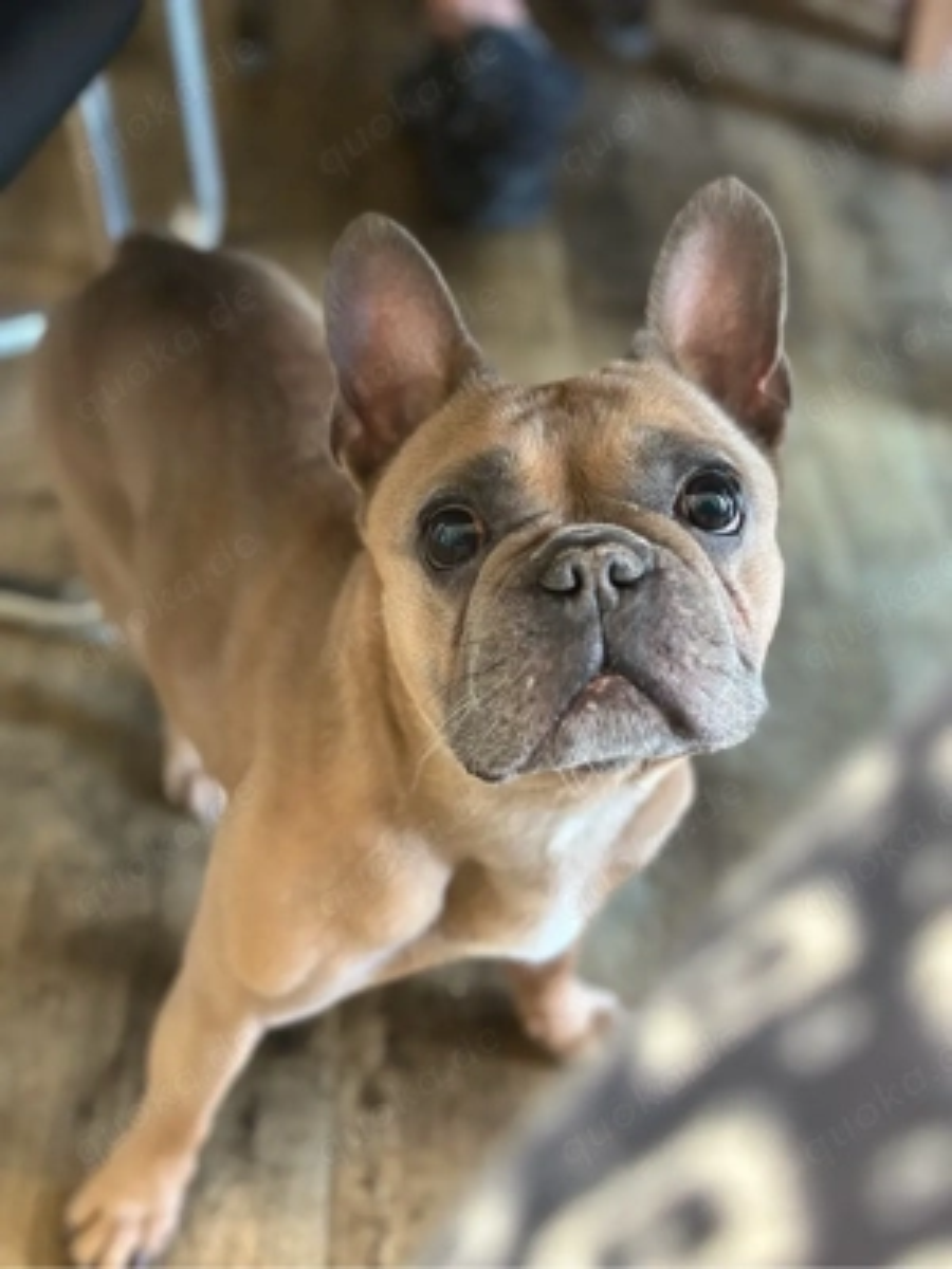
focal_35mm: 48
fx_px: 1760
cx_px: 476
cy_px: 634
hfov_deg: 30.3
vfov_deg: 39.7
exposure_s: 1/33
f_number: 1.78
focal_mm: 6.86
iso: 500
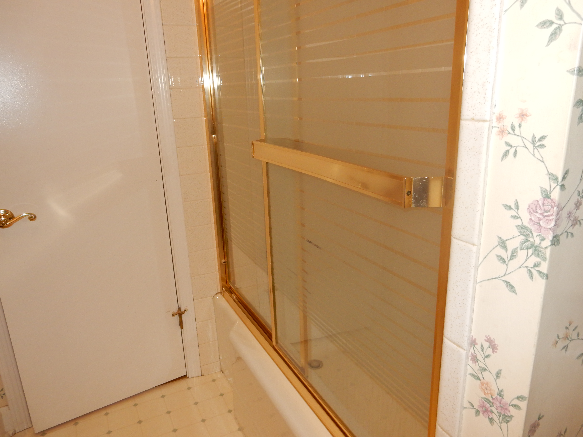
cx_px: 292
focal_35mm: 25
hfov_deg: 69.4
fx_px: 421
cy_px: 218
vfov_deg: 54.9
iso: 200
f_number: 3.7
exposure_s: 1/30
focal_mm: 4.5
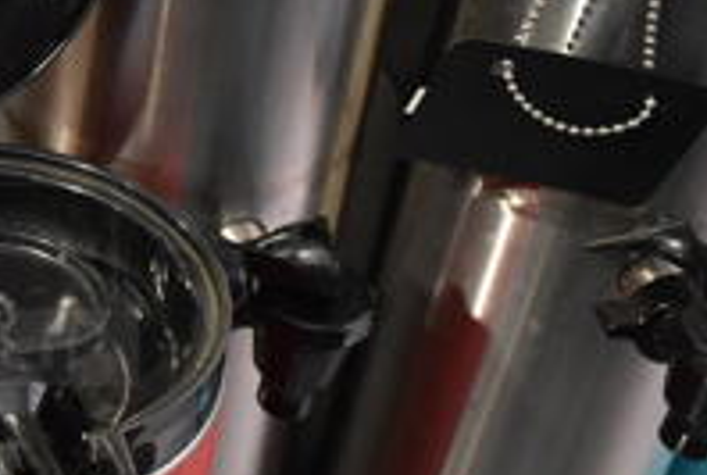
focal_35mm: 83
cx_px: -257
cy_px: 196
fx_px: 1634
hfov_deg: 21.6
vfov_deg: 16.5
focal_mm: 18
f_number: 3.5
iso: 1600
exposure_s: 1/30
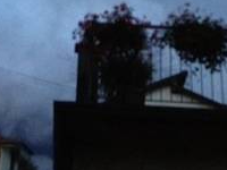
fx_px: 689
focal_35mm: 105
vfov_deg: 13.5
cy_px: -59
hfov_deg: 18.7
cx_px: 89
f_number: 2.4
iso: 400
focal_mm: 4.28
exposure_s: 1/15
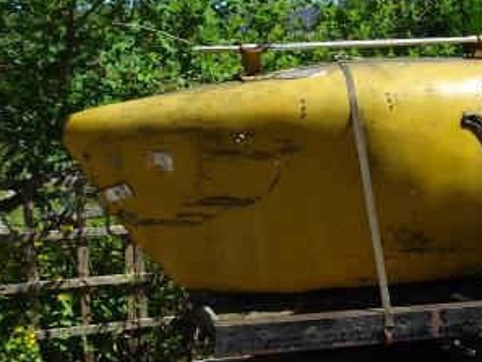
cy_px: 190
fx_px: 947
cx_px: 549
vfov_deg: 21.6
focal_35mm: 68
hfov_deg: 26.1
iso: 80
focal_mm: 4.1
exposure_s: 1/800
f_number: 3.5
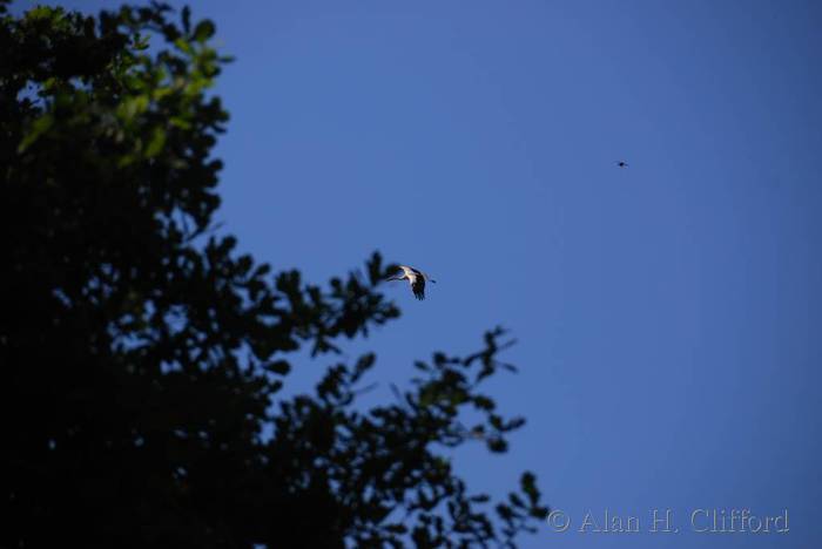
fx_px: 6855
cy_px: 274
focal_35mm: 300
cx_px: 411
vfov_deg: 4.6
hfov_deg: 6.9
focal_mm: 200
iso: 100
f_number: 5.6
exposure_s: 1/800
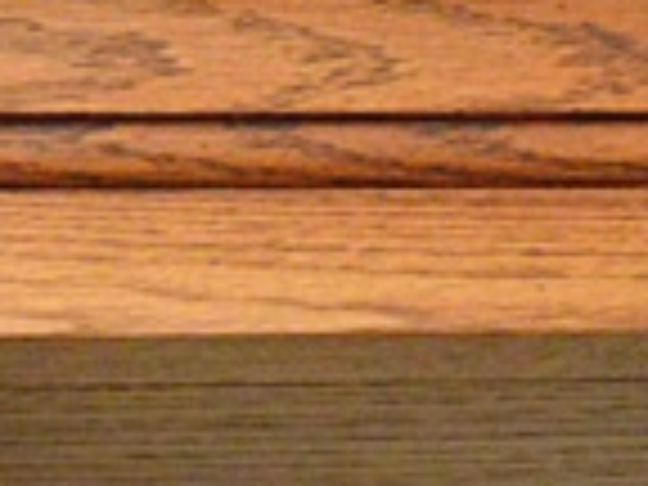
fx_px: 3370
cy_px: 322
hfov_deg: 10.6
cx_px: 981
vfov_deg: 8.2
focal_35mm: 180
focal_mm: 18
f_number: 3.5
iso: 3200
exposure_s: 1/50
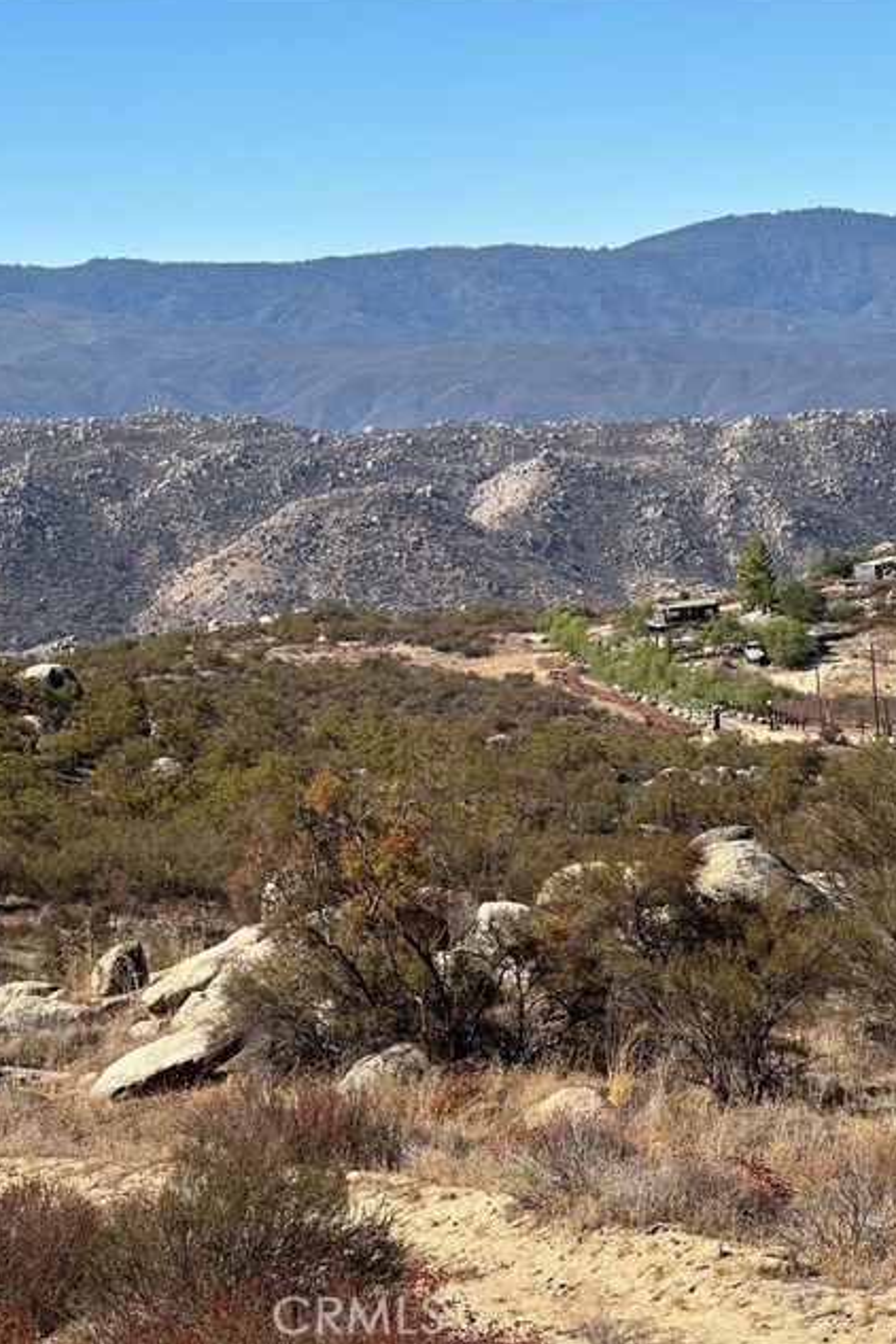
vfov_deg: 25.1
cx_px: 465
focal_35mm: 81
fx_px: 3024
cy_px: 667
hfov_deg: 16.9
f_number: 2.8
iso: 32
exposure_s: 1/686
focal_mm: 9
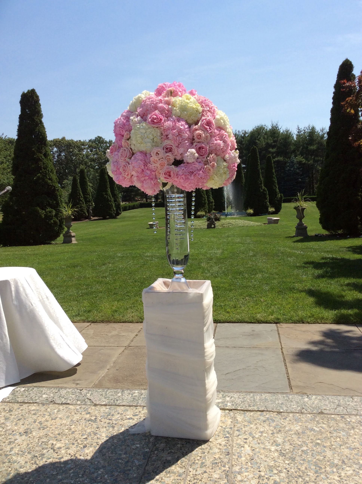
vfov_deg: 55.4
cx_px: 181
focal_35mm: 33
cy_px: 242
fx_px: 461
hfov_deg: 42.8
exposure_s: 1/1789
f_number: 2.4
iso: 32
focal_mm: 3.3
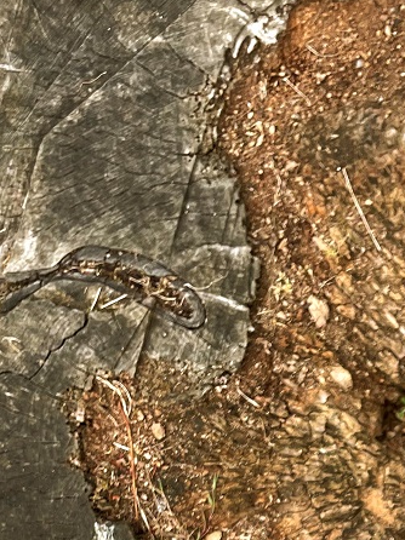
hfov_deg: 19.3
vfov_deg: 24.5
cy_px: 685
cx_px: 538
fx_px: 1093
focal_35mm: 70
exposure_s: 1/924
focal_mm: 4.2
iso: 32
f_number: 1.6
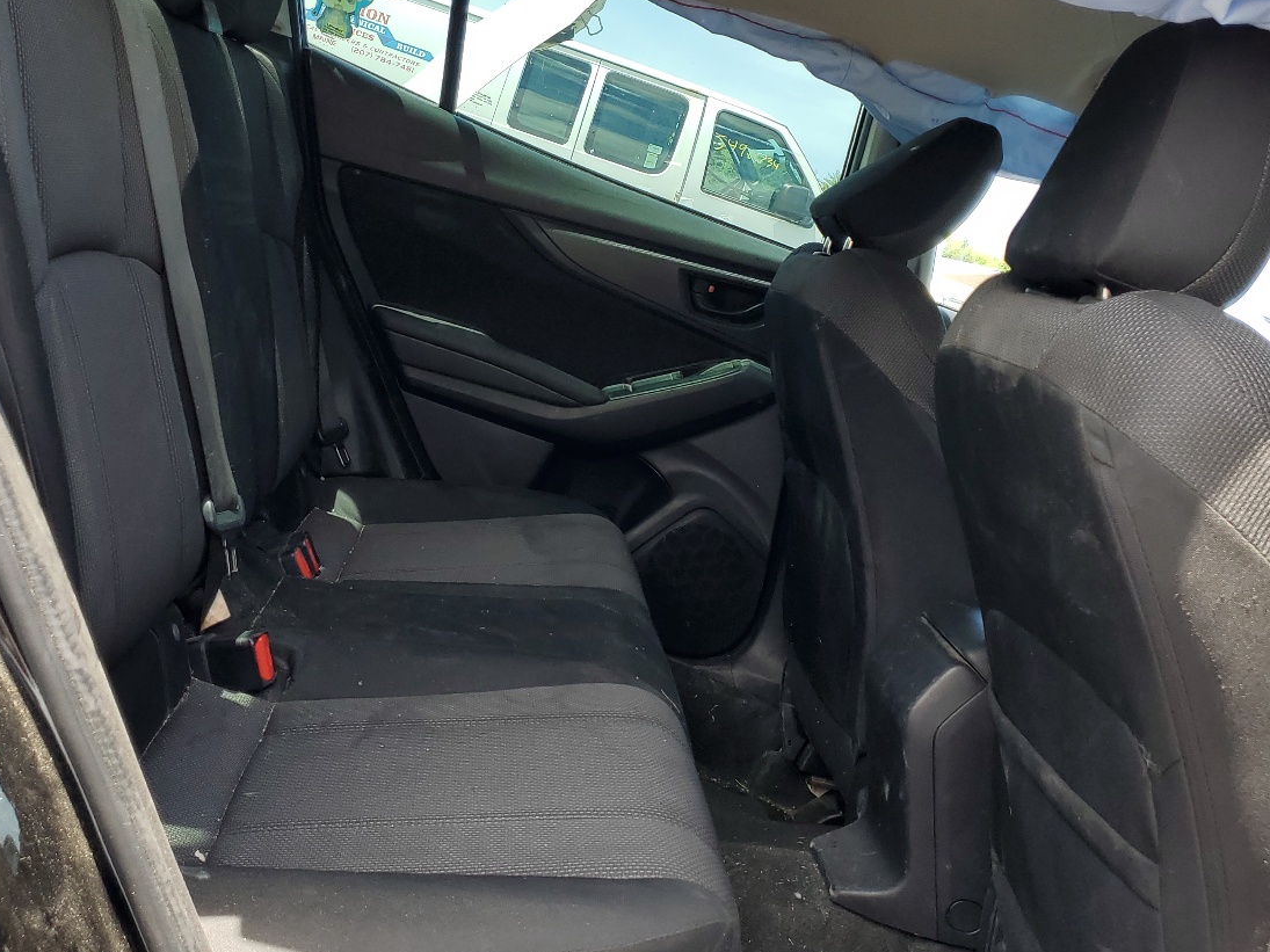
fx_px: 1394
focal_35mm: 38
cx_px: 546
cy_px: 376
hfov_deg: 48.8
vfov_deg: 37.6
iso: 50
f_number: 1.5
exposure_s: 1/333
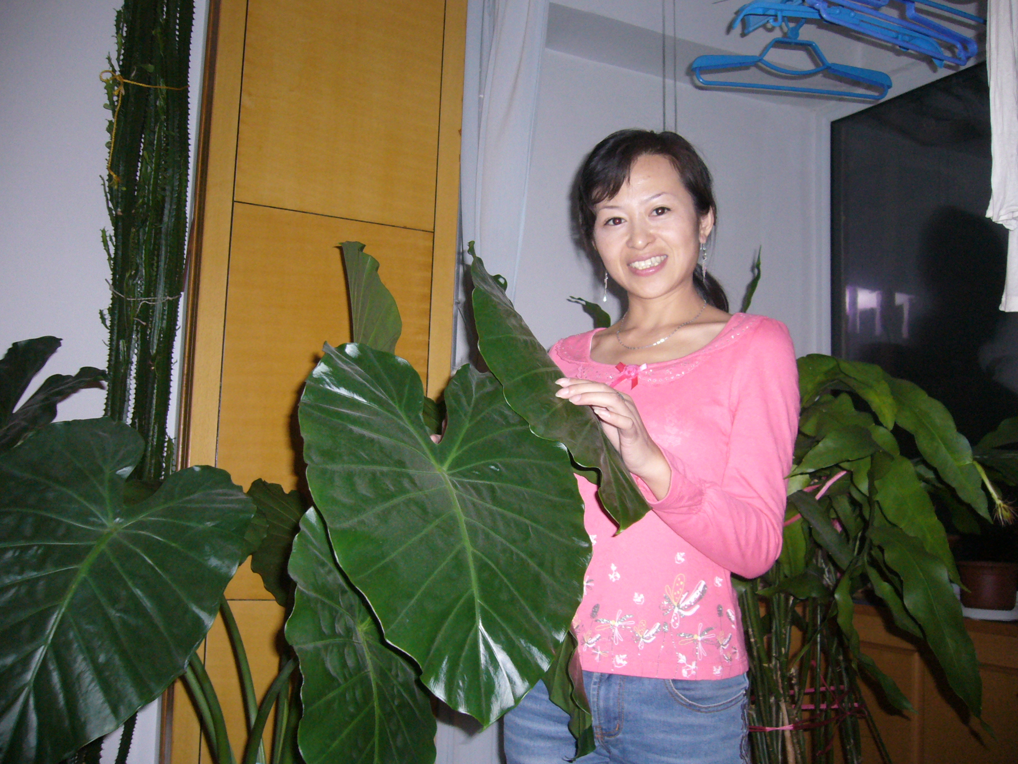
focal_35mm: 35
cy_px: 382
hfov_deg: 52.6
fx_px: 1029
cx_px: 509
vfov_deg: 40.7
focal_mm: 5.8
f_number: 2.8
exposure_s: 1/60
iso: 200
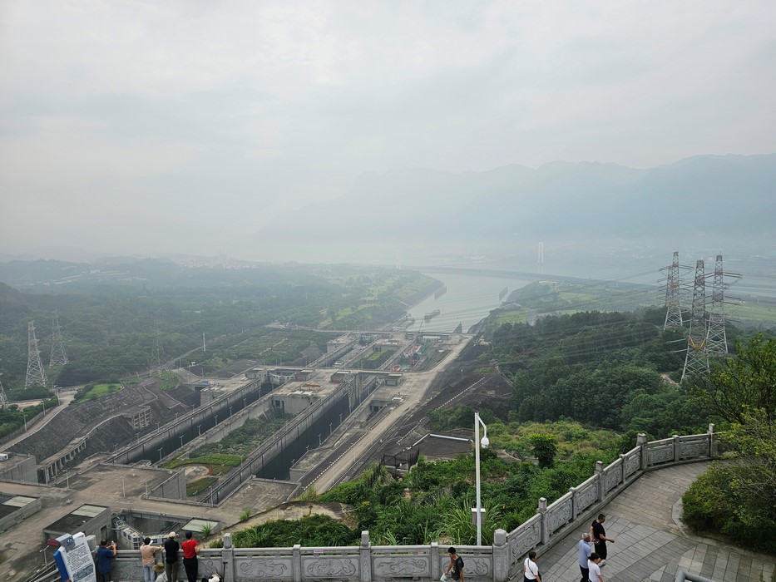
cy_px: 291
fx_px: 516
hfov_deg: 73.9
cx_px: 388
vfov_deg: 58.9
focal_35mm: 23
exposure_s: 1/1300
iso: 10
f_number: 1.7
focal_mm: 6.3
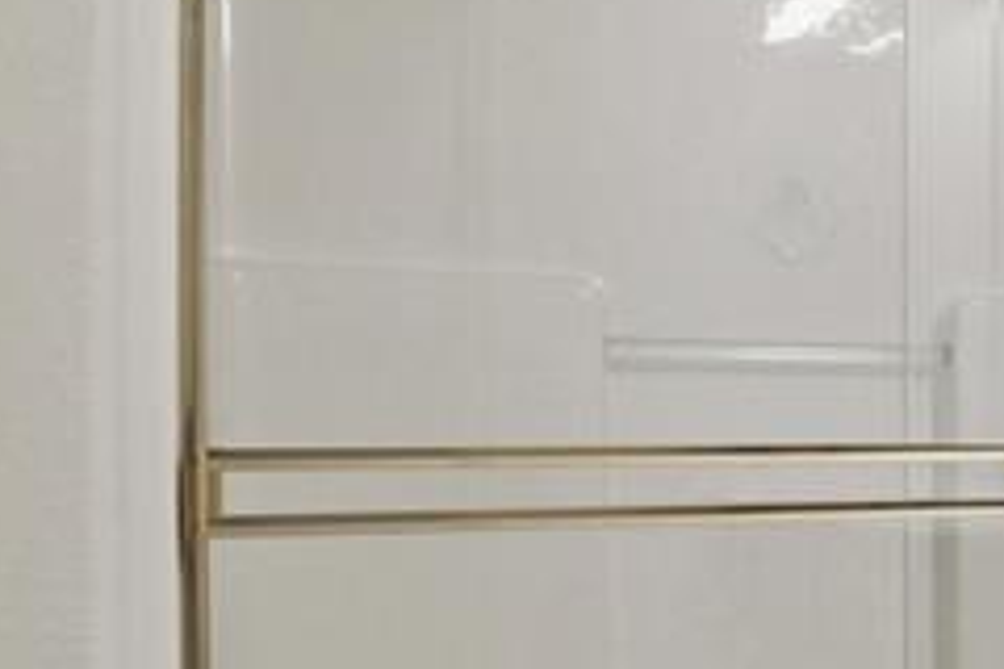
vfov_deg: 21.2
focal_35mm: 64
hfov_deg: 23.7
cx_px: 1573
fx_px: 1785
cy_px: 426
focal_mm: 10
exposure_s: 1/8
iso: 400
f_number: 8
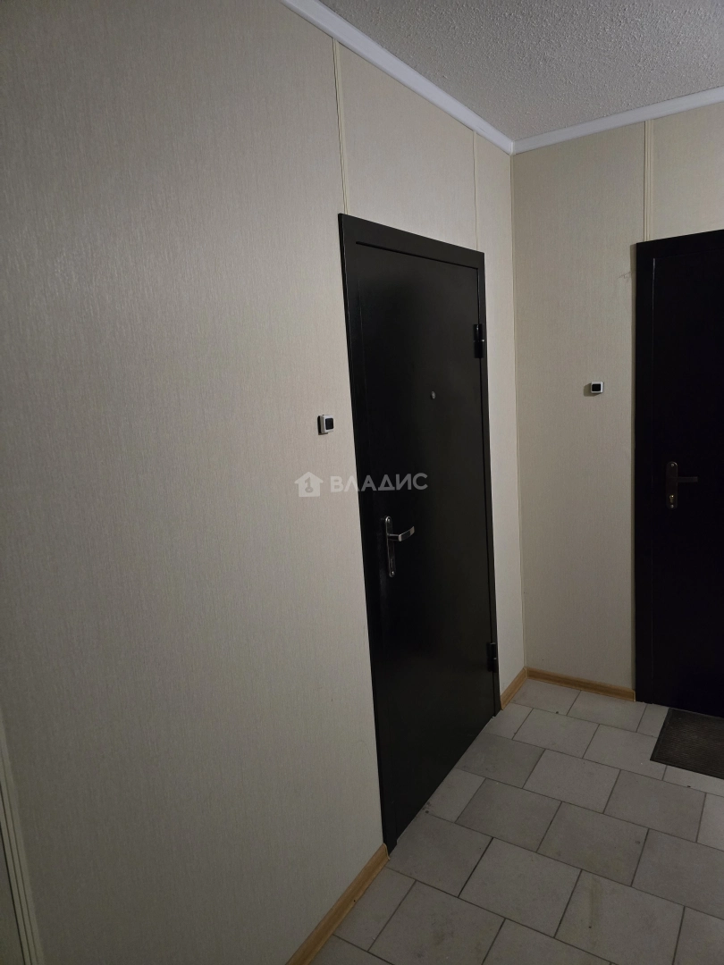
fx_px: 641
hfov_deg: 58.9
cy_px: 482
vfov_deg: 73.9
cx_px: 362
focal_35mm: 23
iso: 1600
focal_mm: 6.3
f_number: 1.7
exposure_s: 1/50
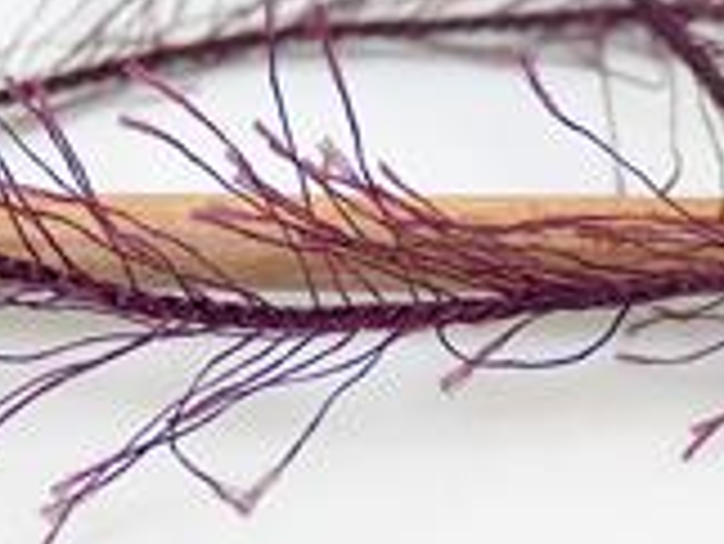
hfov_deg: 9.4
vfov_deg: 7.1
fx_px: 4375
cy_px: 357
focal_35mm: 209
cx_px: 652
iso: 200
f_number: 2.9
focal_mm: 17.25
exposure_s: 1/26.8
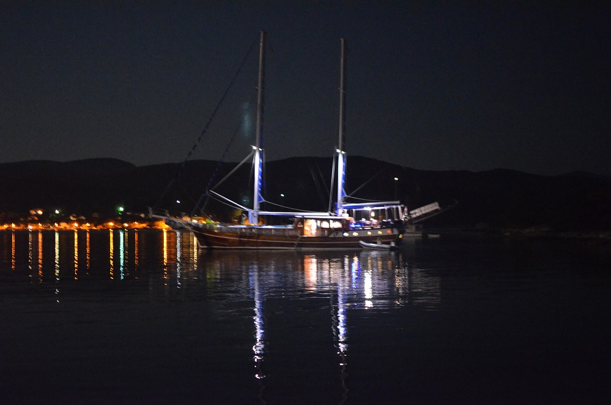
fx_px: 889
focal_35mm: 52
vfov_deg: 25.6
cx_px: 306
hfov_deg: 37.9
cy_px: 202
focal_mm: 35
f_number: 1.8
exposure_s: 1/8
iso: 6400
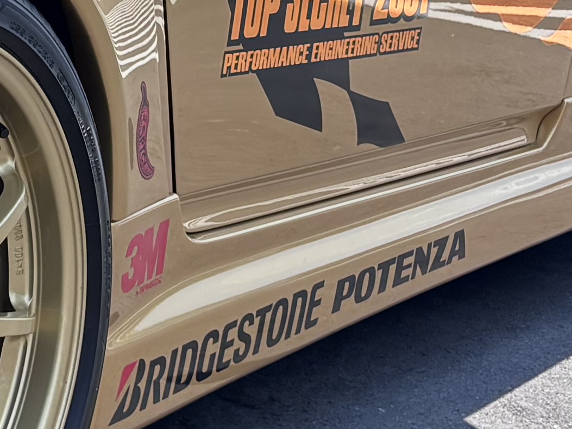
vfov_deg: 10.3
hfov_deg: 12.3
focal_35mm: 141
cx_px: -594
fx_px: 2330
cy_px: -121
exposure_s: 1/1418
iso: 50
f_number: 1.6
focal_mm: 5.96
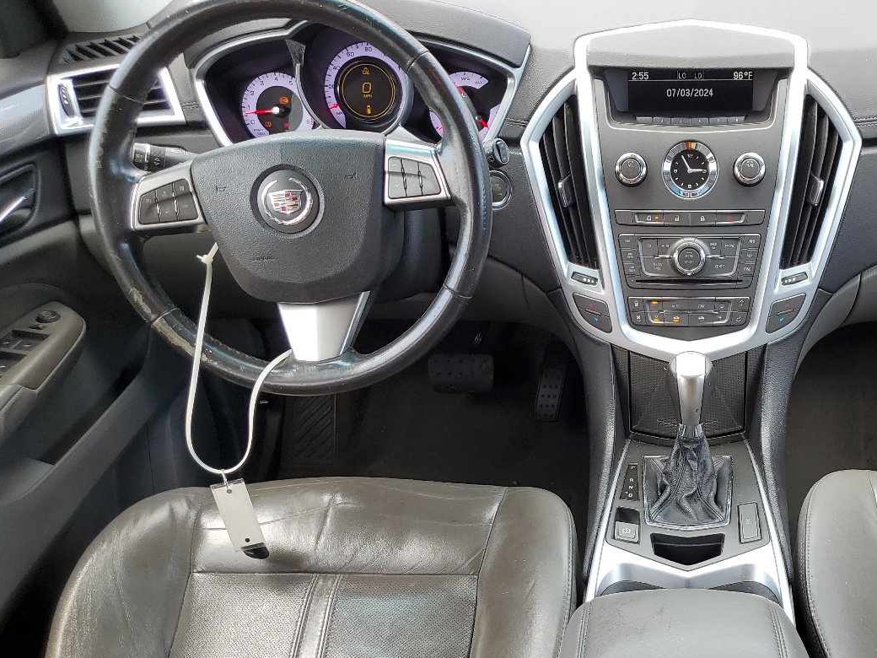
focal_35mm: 40
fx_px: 1013
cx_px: 643
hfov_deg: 45.4
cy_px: 459
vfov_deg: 35.5
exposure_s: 1/161
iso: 50
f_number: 1.5
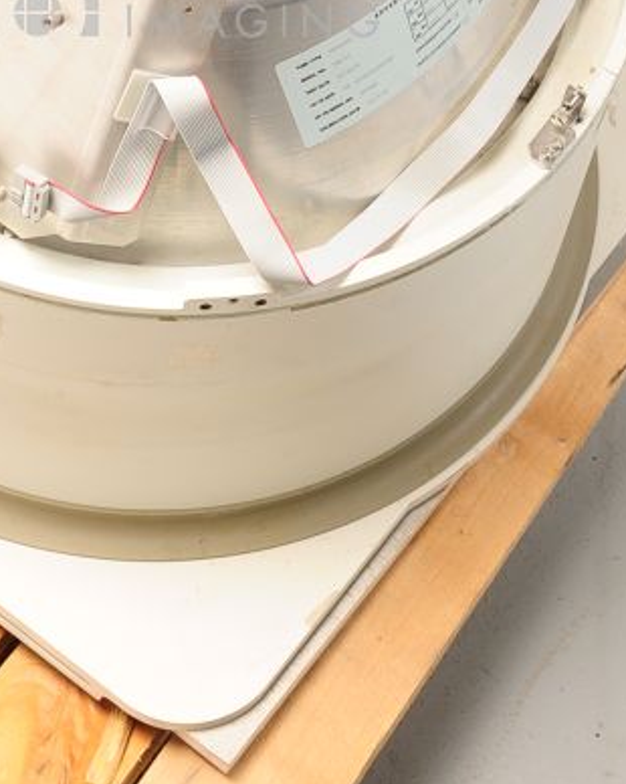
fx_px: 2526
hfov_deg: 14.1
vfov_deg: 17.2
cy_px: -10
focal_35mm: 109
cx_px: 178
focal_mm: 50
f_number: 11
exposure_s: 1/160
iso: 320
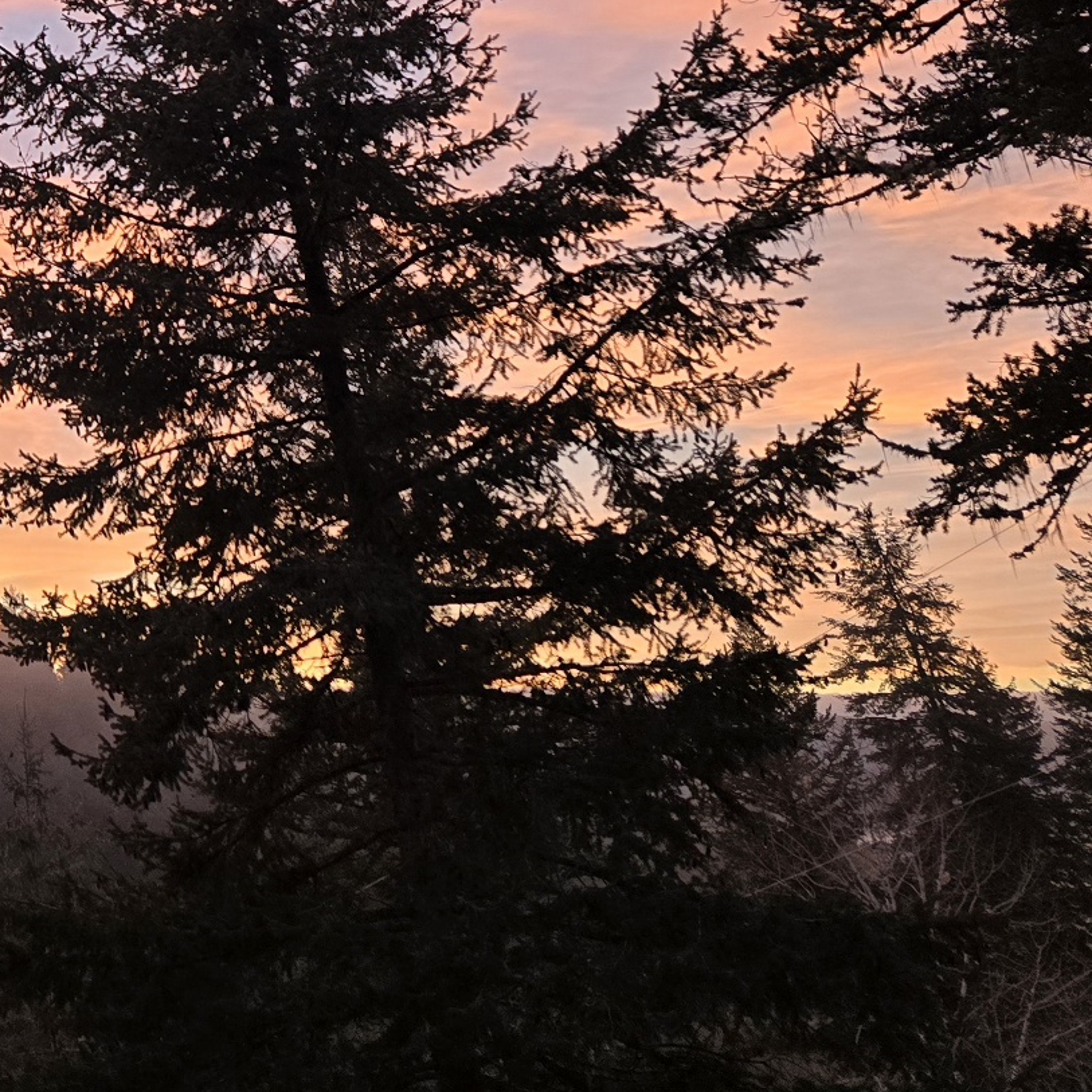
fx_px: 2141
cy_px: -94
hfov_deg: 23.9
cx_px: -449
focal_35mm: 60
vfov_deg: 26.5
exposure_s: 1/120
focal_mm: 6.3
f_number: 1.7
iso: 125
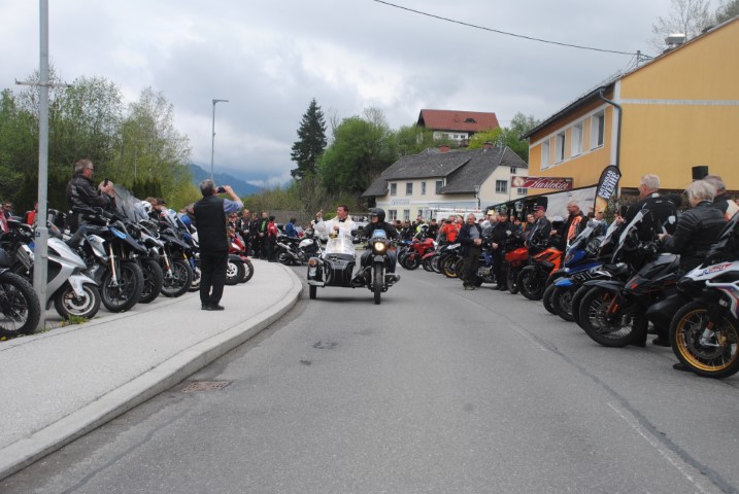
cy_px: 247
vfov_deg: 29.0
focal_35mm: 46
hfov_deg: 42.3
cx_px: 370
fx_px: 956
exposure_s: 1/250
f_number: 8
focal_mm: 31
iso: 100
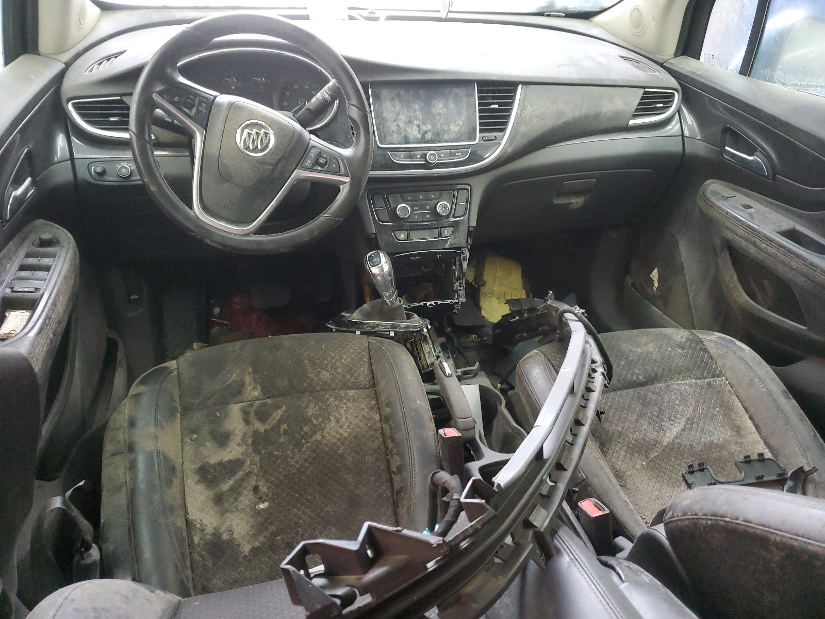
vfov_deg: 53.1
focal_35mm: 26
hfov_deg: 67.3
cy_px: 310
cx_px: 412
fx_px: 620
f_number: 1.5
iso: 293
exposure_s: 1/40
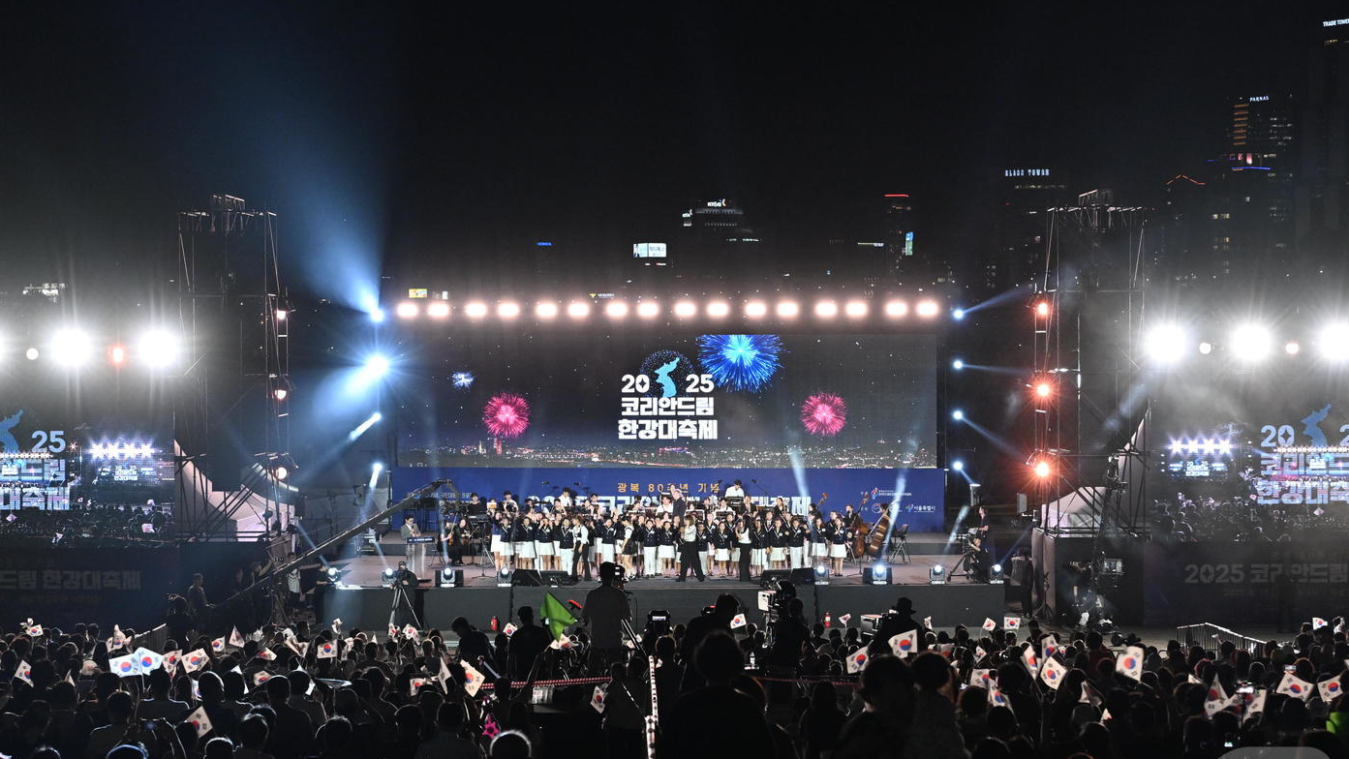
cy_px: 448
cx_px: 676
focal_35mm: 80
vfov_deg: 15.1
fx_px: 2862
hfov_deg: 26.5
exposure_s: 1/250
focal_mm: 51
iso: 1600
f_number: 4
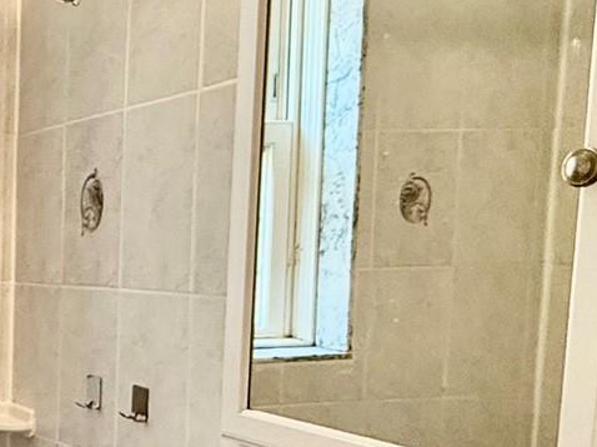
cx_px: -269
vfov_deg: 23.9
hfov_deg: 25.4
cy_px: 378
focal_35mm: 60
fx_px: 1034
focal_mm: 2.22
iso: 250
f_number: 2.2
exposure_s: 1/120
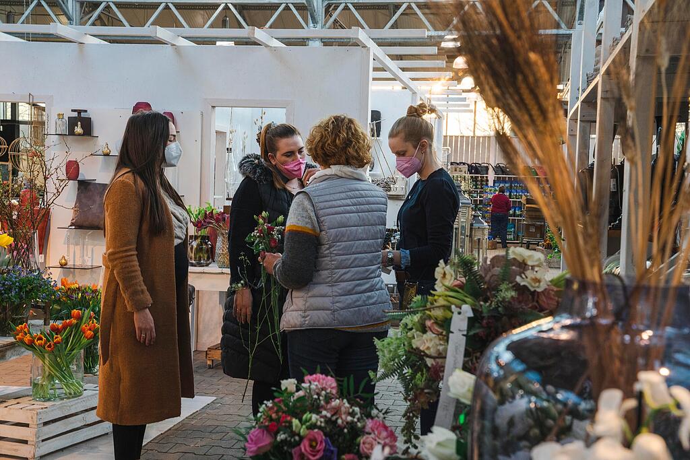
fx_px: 958
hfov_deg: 39.6
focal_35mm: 50
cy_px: 230
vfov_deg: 27.0
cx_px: 345
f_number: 8
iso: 800
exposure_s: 1/60
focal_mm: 50
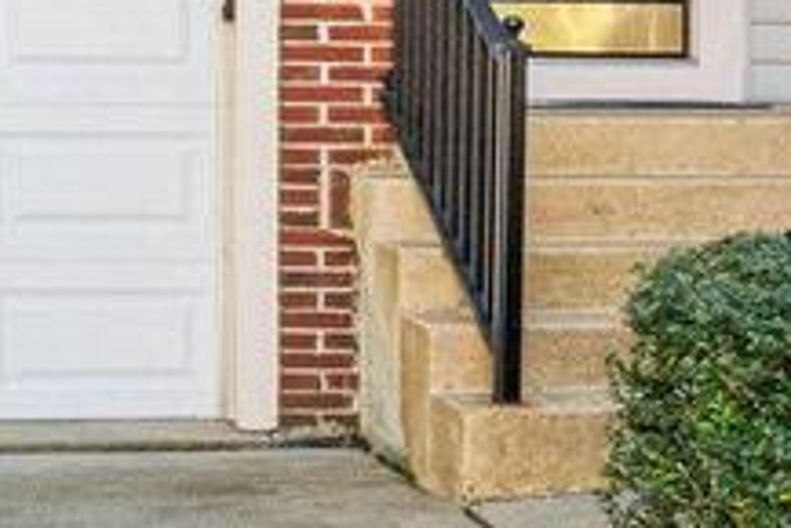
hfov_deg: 19.2
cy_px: -1038
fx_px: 2331
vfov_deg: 9.9
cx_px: 313
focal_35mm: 106
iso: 1250
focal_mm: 16
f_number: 8
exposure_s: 1/640
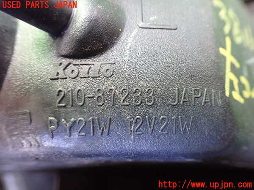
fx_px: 220
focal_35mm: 30
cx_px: 127
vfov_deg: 46.8
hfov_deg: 60.0
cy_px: 95
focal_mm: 5.4
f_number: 2.3
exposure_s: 1/30
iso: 800
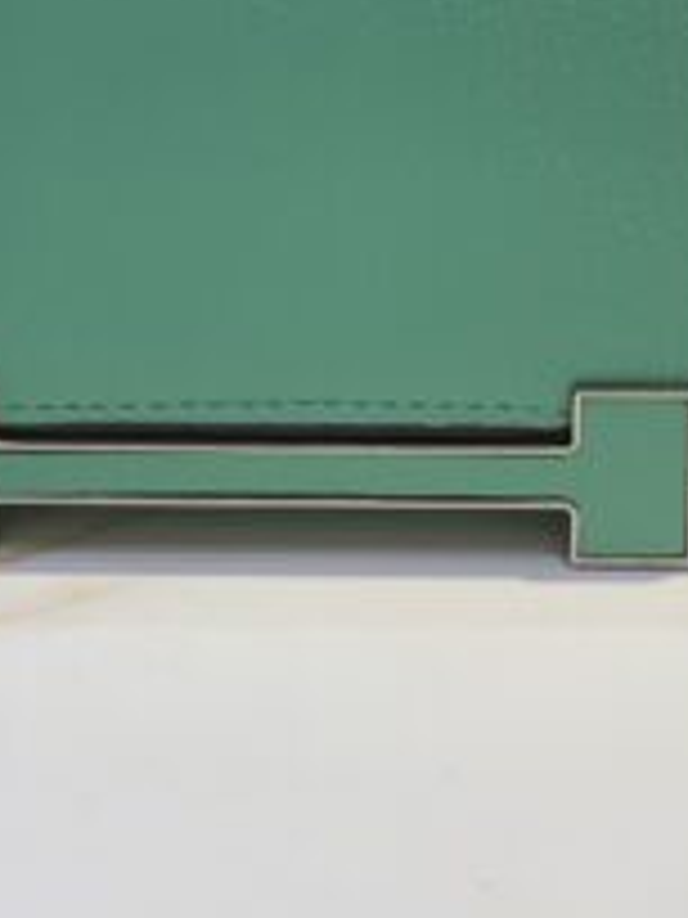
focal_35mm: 146
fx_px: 3869
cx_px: 211
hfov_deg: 10.1
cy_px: -259
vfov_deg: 13.1
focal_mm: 6
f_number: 2.4
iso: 64
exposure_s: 1/100
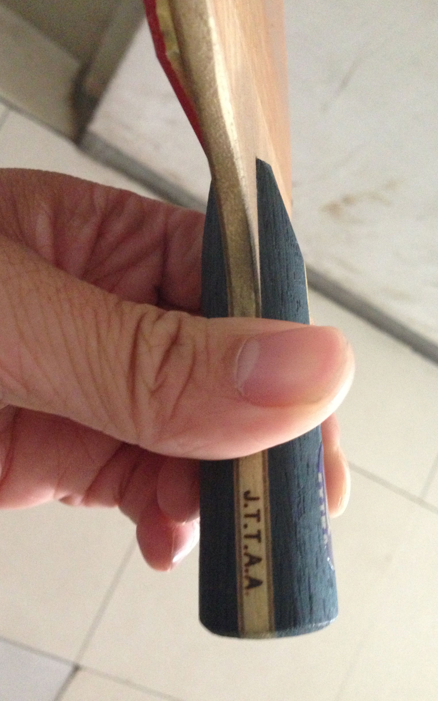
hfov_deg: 35.3
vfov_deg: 54.0
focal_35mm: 36
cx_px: 210
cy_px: 348
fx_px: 688
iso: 500
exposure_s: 1/15
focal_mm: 4.13
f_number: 2.4
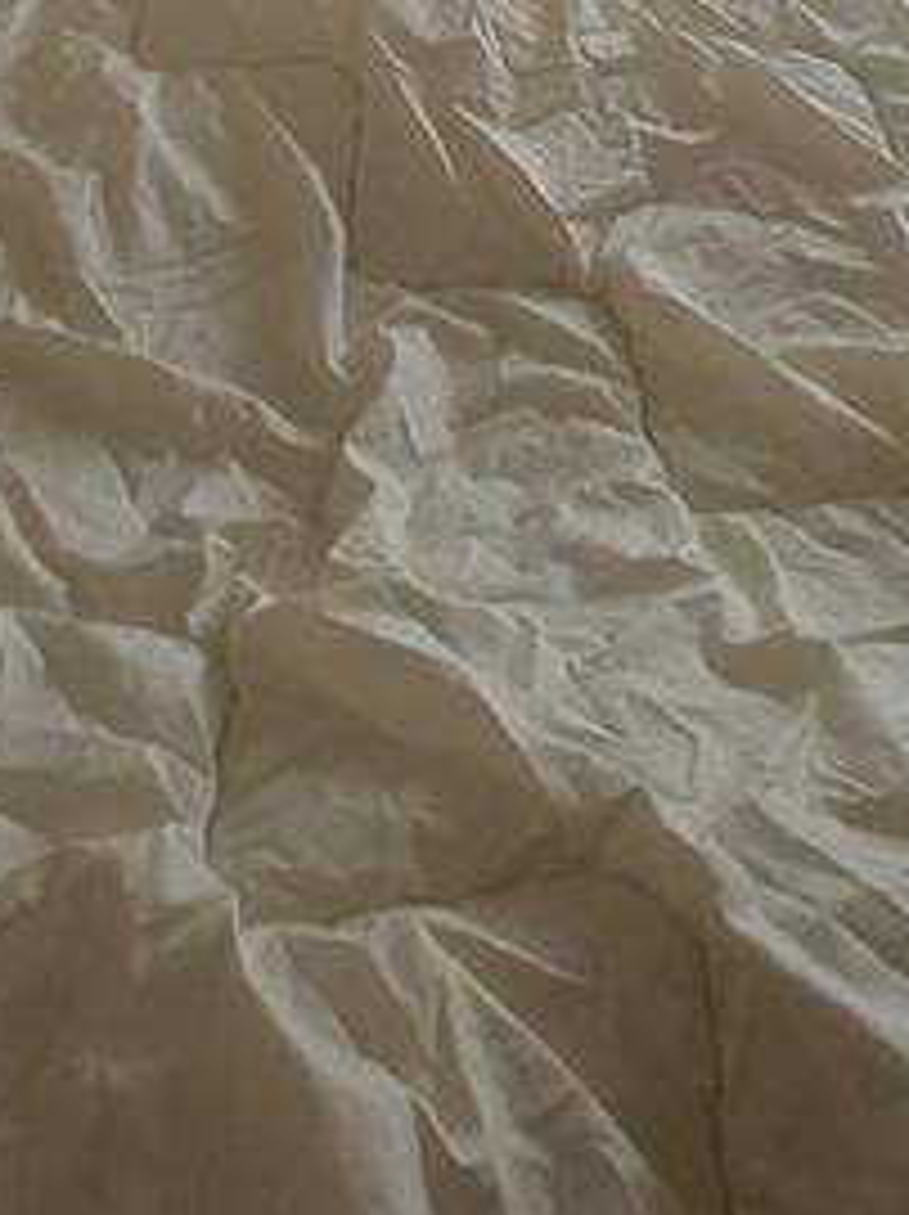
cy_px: -396
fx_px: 1298
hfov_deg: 37.6
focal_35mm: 37
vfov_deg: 34.2
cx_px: 693
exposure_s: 1/60
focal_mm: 1.74
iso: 320
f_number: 2.2
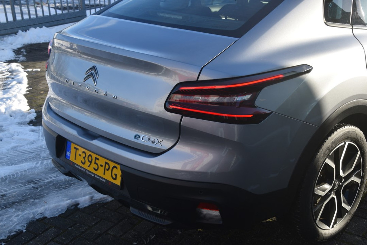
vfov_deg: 28.1
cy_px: 122
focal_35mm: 48
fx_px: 489
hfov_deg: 41.1
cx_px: 184
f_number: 8
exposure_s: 1/250
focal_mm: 32
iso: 220
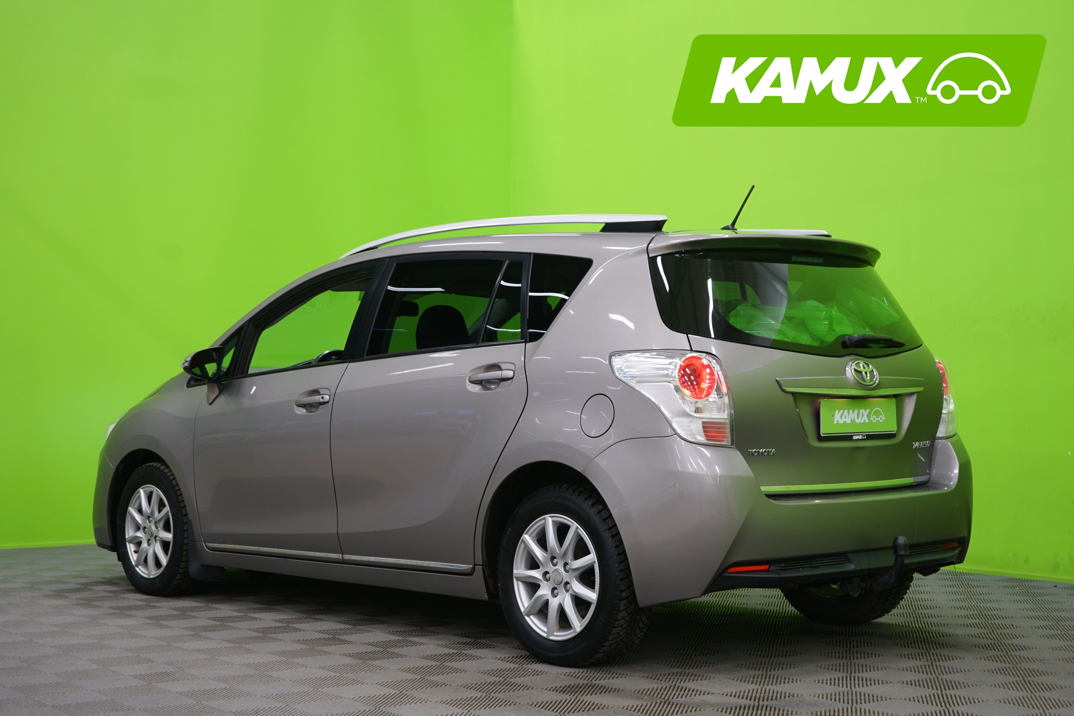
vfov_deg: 25.1
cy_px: 358
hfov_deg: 36.9
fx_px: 1611
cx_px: 537
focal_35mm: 54
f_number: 5
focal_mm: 54
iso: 400
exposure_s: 1/6
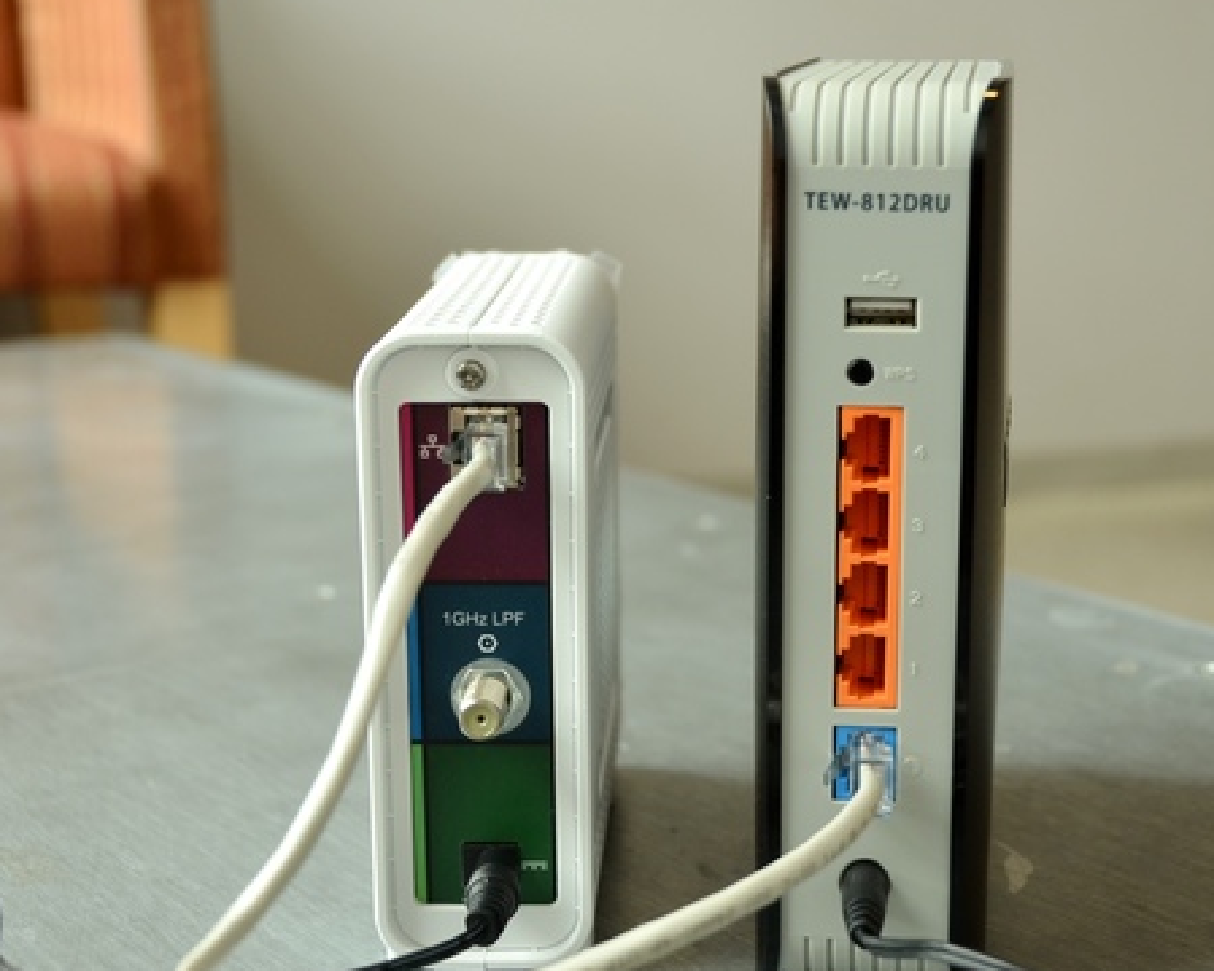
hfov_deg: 29.6
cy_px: 521
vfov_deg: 23.8
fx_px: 2300
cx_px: 674
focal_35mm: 64
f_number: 4
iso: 320
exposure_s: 1/50
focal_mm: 32
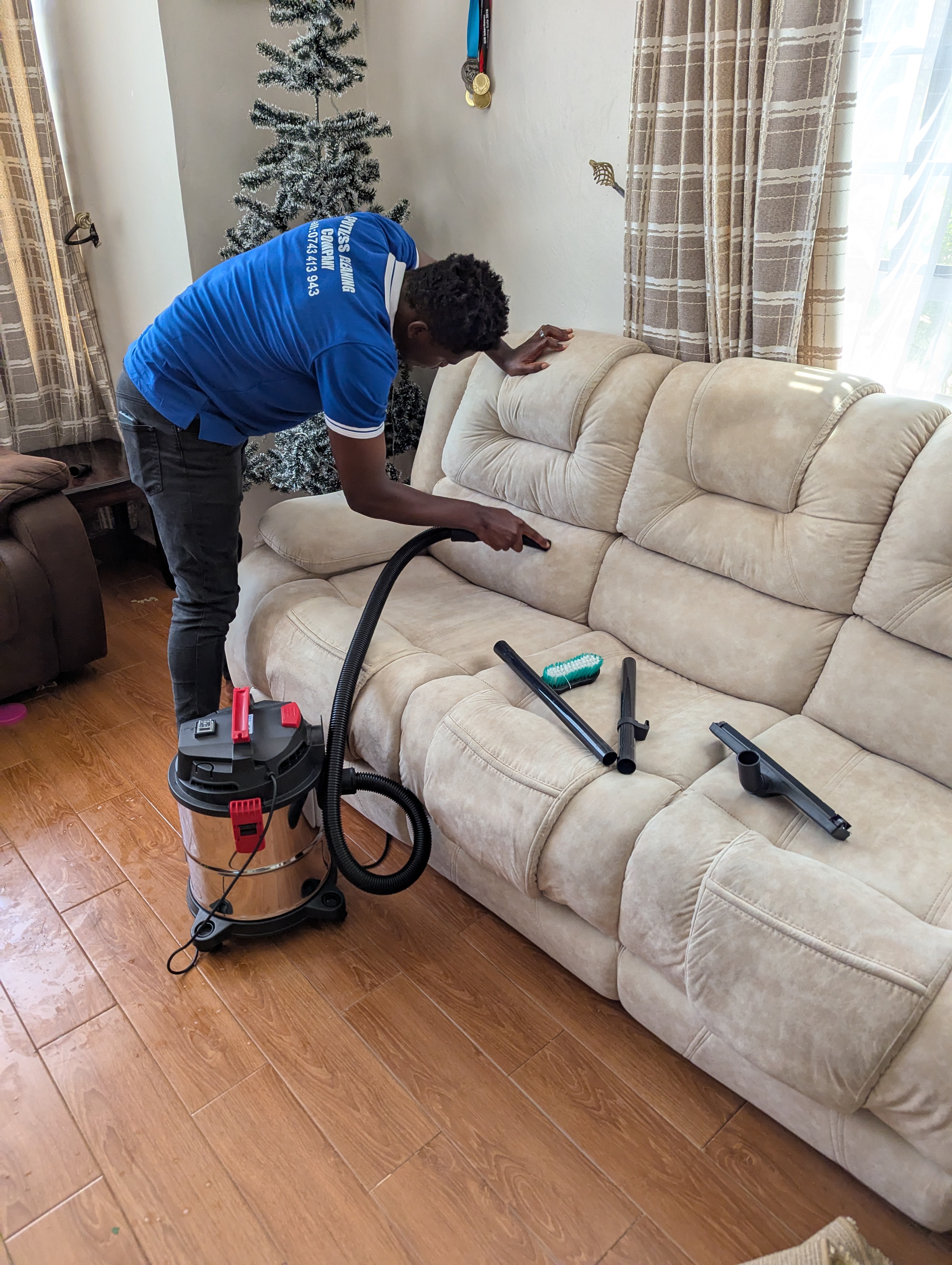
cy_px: 632
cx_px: 476
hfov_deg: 56.9
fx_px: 878
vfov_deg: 71.5
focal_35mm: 24
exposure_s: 1/137
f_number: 1.85
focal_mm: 6.81
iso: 375
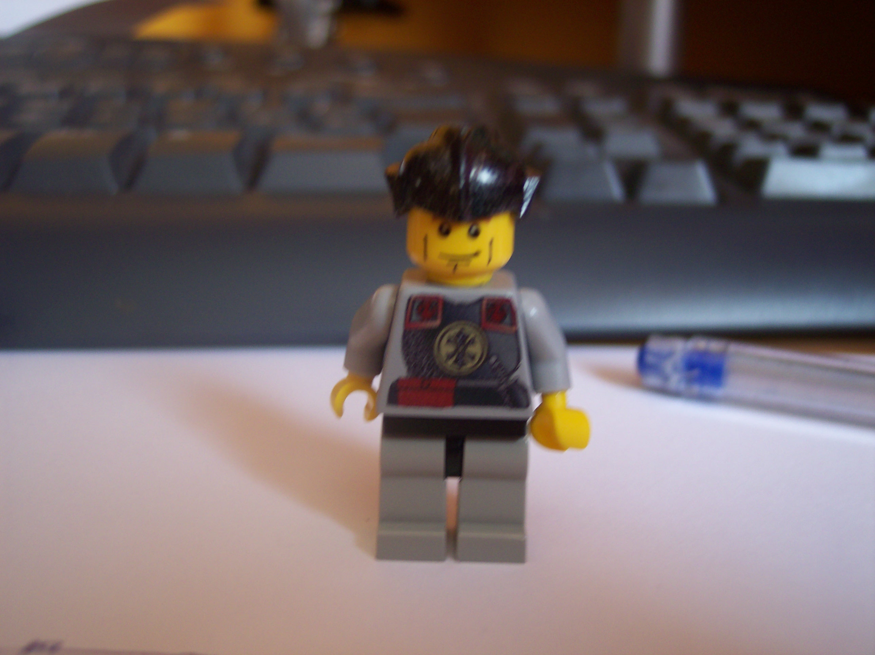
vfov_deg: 37.7
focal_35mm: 38
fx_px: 960
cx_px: 438
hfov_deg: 49.0
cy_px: 328
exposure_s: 1/30
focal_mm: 8
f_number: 2.8
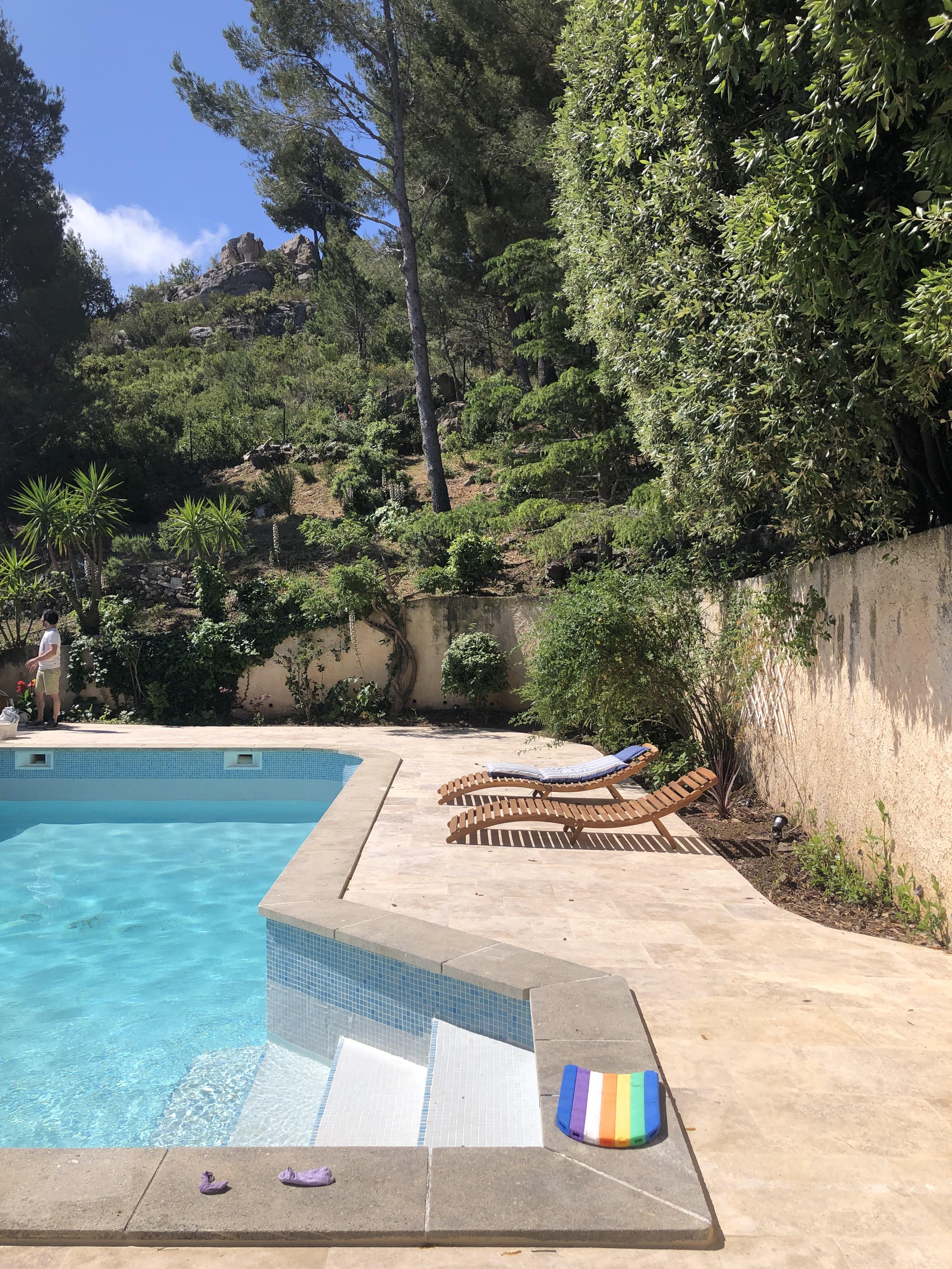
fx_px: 1027
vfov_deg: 63.4
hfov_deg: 49.7
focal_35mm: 28
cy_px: 634
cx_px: 476
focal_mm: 4
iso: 20
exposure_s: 1/2667
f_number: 1.8
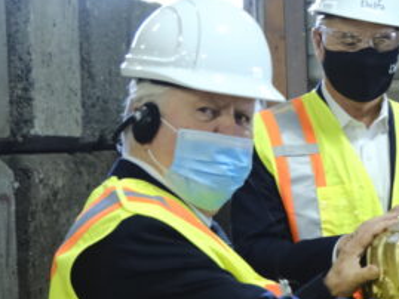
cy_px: 117
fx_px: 1384
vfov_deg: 12.4
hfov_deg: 16.1
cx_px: 398
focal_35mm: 120
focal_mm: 28
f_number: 4
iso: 3200
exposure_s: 1/60
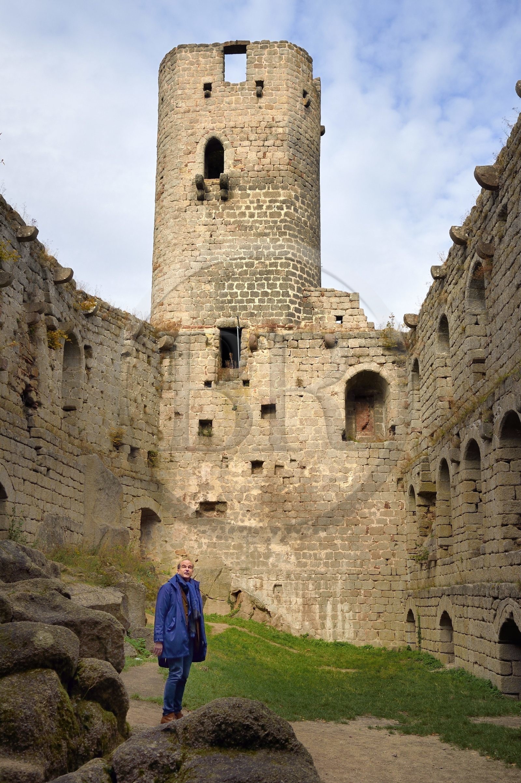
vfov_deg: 50.7
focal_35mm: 38
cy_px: 392
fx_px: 826
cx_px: 260
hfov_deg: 35.0
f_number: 11
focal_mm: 38
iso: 400
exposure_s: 1/500
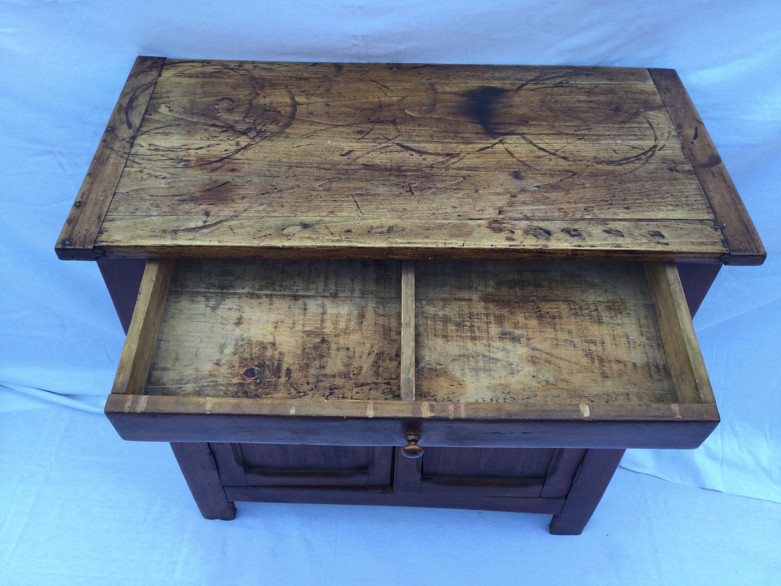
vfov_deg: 45.4
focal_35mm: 31
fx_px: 699
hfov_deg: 58.4
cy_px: 293
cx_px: 390
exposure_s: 1/142
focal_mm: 3.3
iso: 25
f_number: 2.4
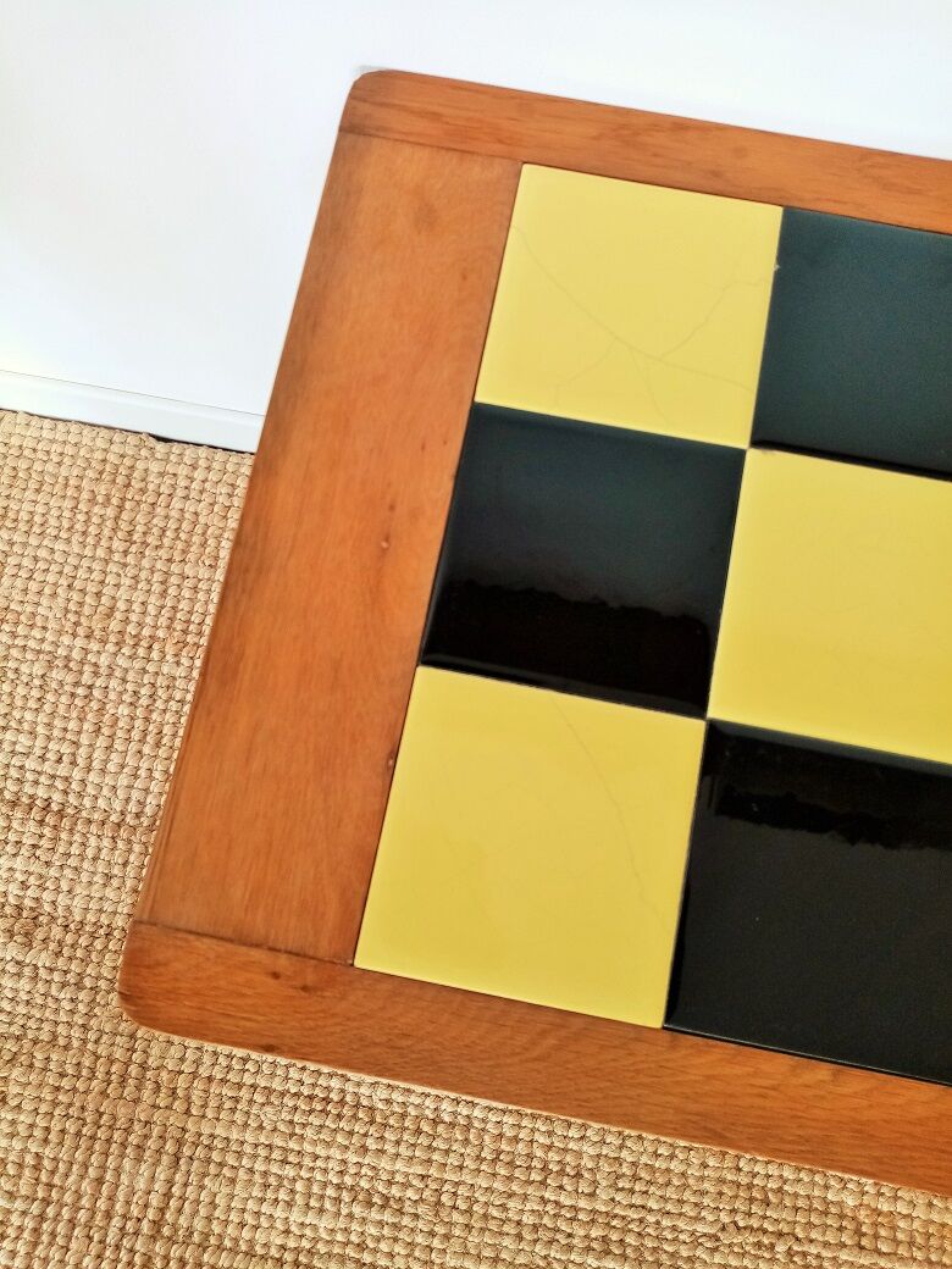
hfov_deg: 53.1
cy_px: 634
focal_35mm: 26
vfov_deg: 67.3
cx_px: 476
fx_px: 953
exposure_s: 1/33.3
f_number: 1.8
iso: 146
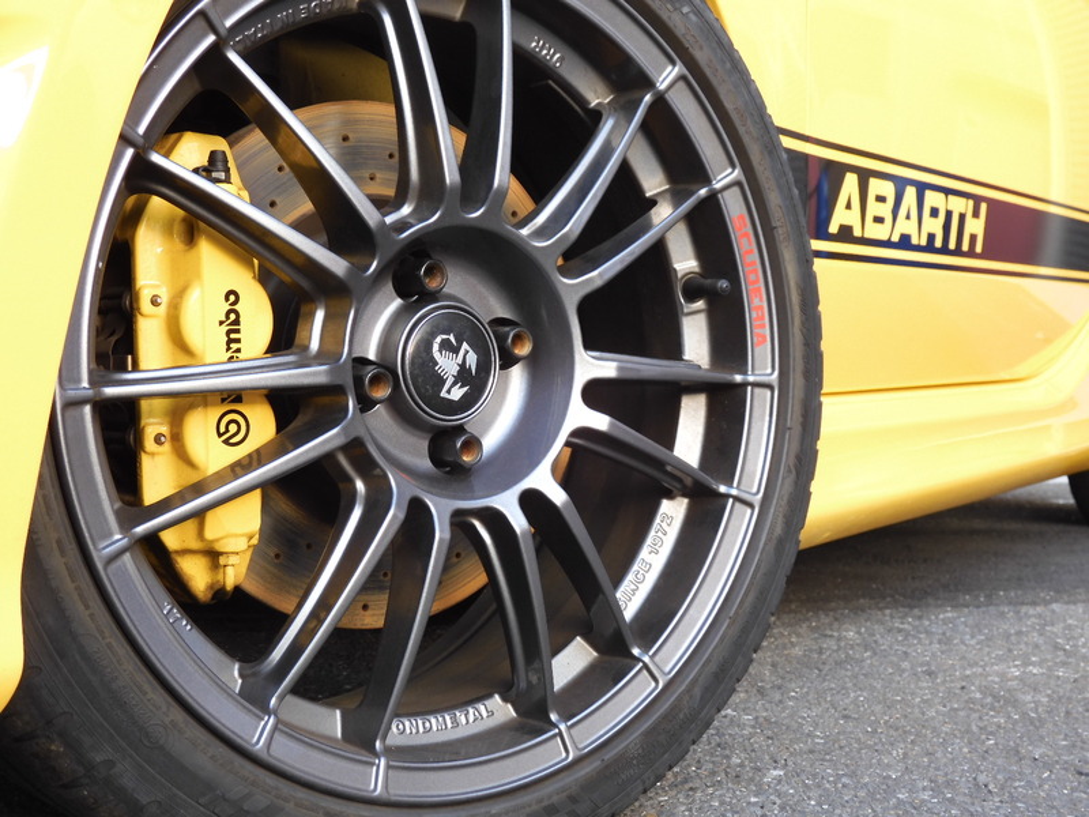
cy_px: 408
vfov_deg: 29.1
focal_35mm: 50
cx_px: 544
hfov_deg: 38.2
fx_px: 1573
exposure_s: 1/30
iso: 100
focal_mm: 8.9
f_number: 4
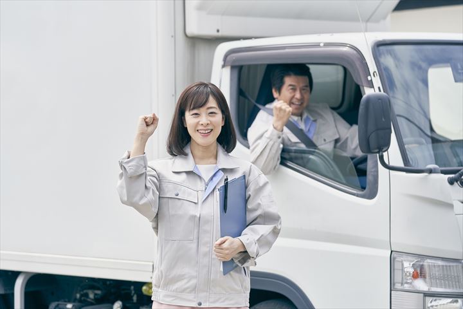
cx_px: 232
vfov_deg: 10.6
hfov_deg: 15.9
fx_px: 1659
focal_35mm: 129
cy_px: 154
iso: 100
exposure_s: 1/500
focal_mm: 129
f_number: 4.5
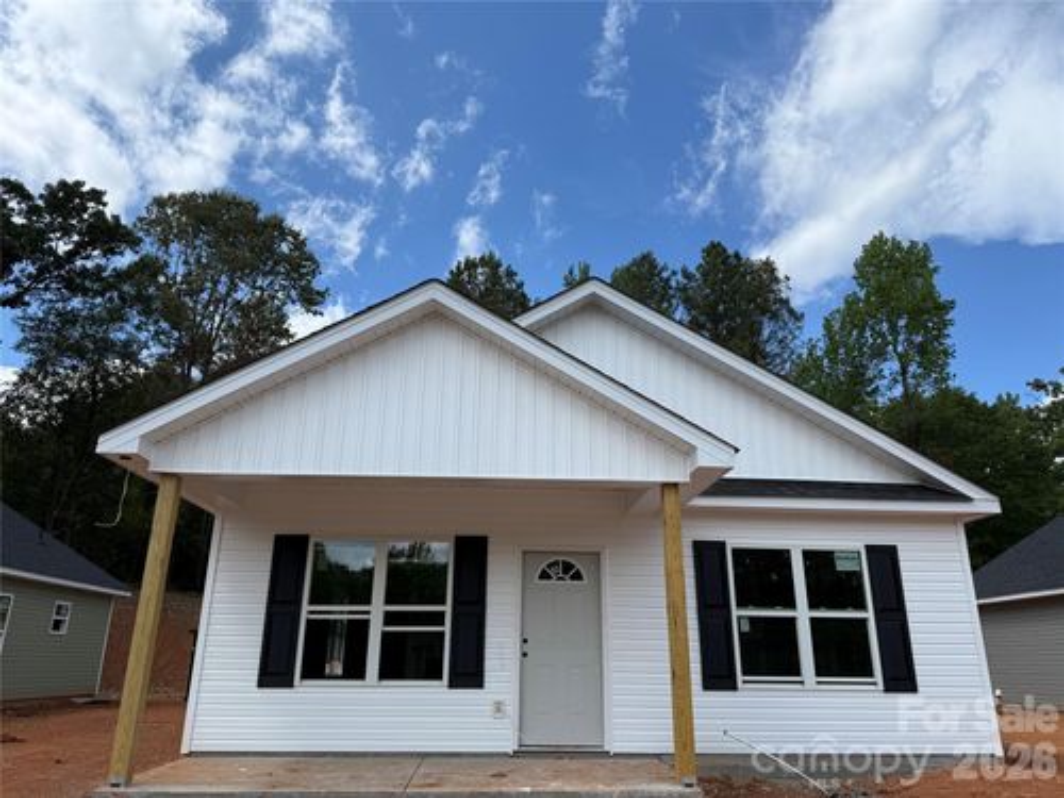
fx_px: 738
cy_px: 399
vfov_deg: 56.8
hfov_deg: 71.6
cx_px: 532
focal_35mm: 24
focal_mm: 6.76
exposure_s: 1/5714
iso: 80
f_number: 1.78
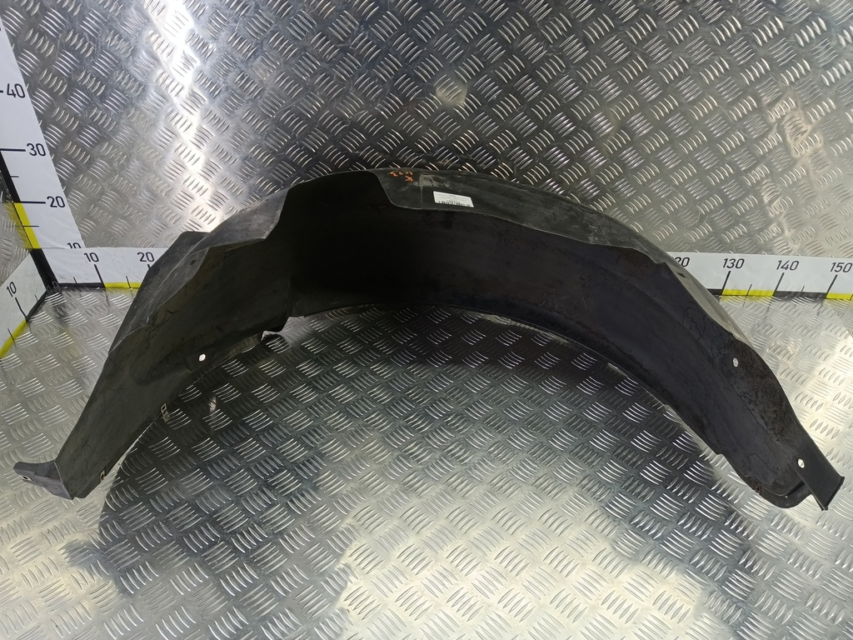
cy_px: 320
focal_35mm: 23
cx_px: 426
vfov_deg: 58.9
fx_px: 567
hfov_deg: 73.9
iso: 148
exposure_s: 1/50
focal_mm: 4.11
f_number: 1.6
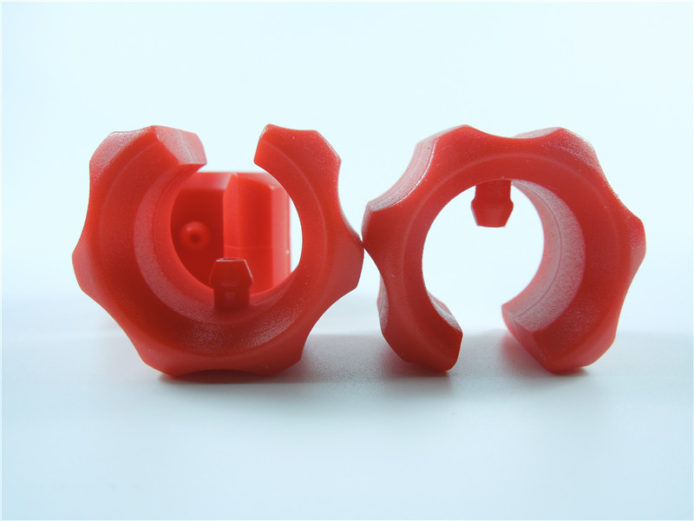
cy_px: 260
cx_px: 347
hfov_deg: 58.4
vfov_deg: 45.4
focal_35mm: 31
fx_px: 622
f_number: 3.6
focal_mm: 5.6
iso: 100
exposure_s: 1/80
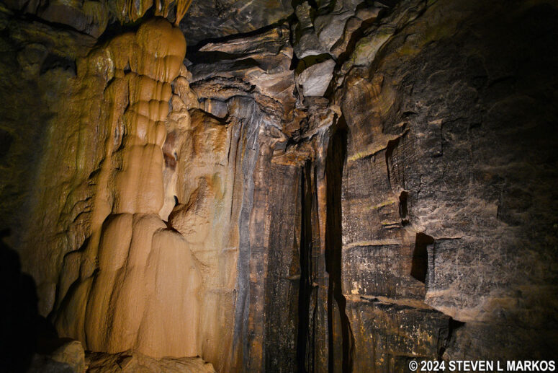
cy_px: 186
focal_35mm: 20
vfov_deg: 62.0
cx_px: 279
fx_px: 310
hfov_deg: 84.0
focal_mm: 20
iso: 2500
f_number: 1.8
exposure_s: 1/100
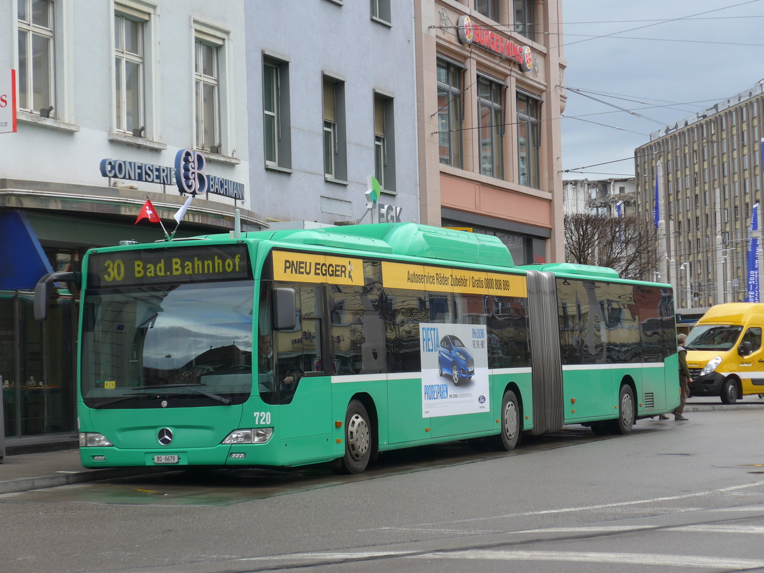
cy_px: 286
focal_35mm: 86
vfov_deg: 17.2
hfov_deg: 22.8
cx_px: 382
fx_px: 1898
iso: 80
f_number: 4.5
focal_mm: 17
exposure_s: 1/100
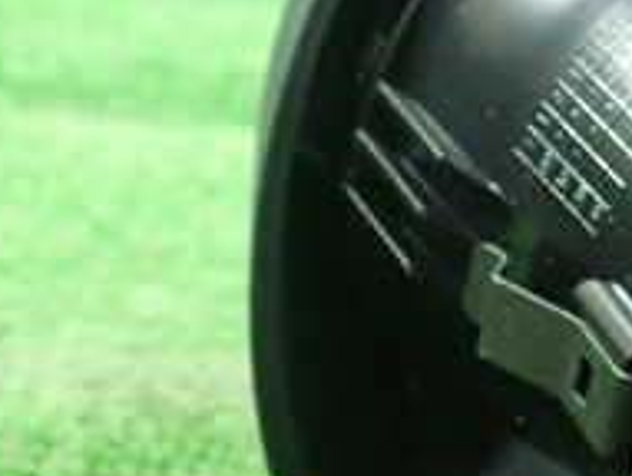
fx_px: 1719
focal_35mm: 94
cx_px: 784
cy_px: 261
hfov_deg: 19.5
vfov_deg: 15.8
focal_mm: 5.5
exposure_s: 1/125
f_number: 2.3
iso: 800
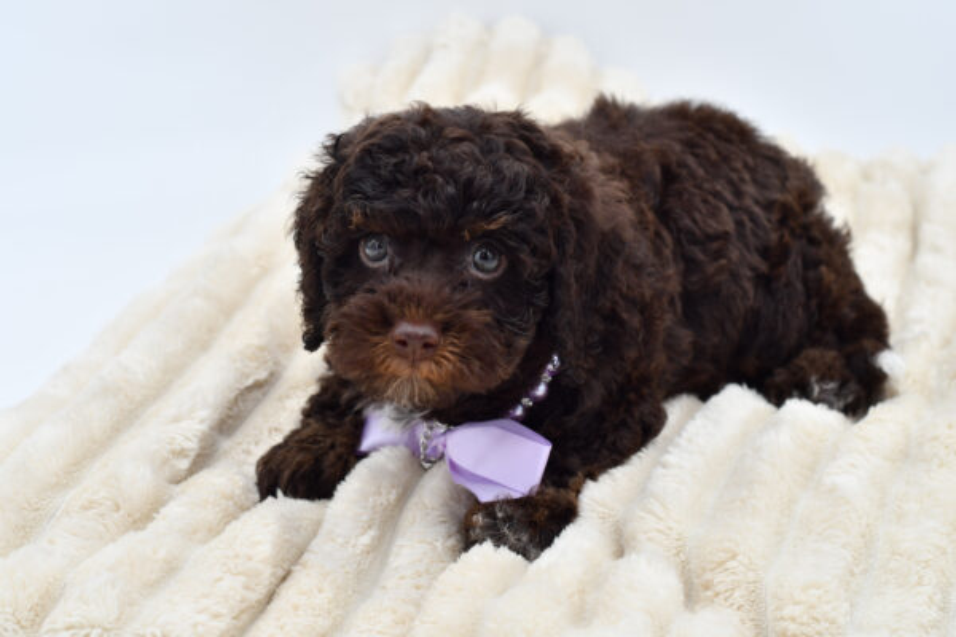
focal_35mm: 75
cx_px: 478
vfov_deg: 18.2
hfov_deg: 27.0
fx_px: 1992
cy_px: 318
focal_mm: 50
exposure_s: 1/250
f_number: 5.6
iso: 250
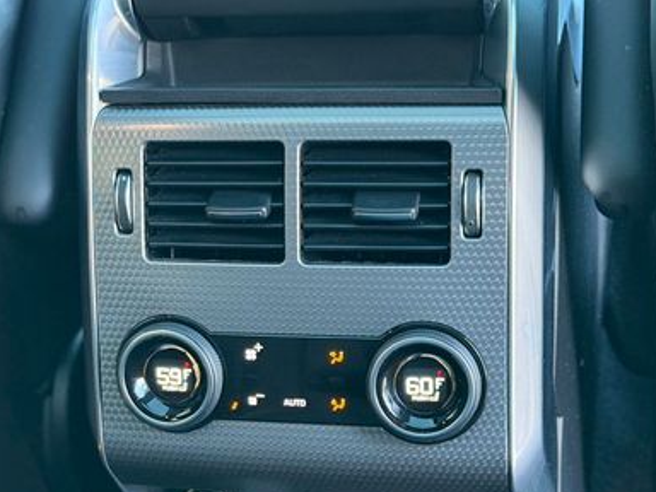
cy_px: 297
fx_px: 1516
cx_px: 284
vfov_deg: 18.4
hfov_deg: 24.4
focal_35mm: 80
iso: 500
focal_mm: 6.76
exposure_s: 1/36
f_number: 1.78
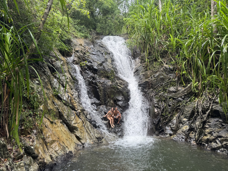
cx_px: 114
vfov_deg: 56.8
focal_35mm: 24
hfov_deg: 71.6
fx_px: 158
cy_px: 86
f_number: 1.78
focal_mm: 6.76
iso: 80
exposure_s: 1/169
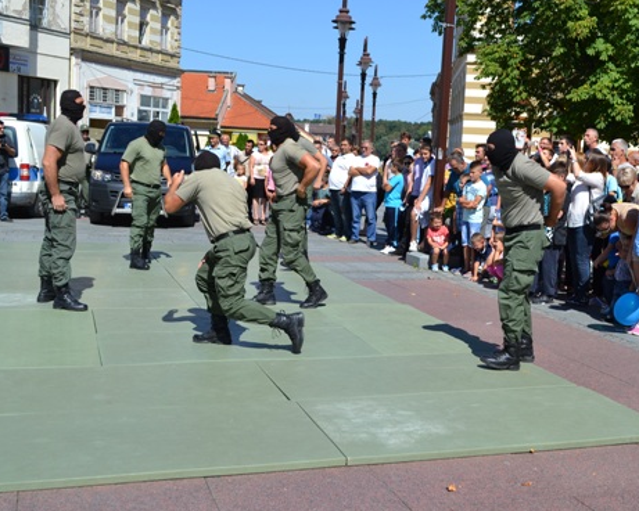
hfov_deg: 42.7
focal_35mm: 43
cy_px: 239
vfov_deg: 34.9
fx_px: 813
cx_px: 376
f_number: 8
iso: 100
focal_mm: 22
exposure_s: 1/250
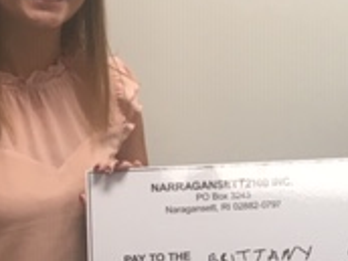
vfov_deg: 13.7
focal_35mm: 108
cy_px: 166
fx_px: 1086
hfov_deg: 17.0
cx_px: 467
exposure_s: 1/30
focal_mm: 4.15
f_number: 2.2
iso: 50
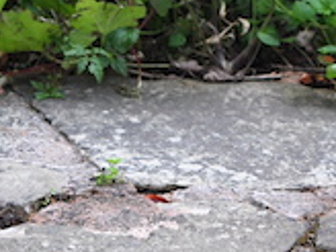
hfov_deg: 7.6
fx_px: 2391
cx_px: -379
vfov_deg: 5.9
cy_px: -222
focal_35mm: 246
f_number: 3.2
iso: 200
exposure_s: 1/200
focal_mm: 35
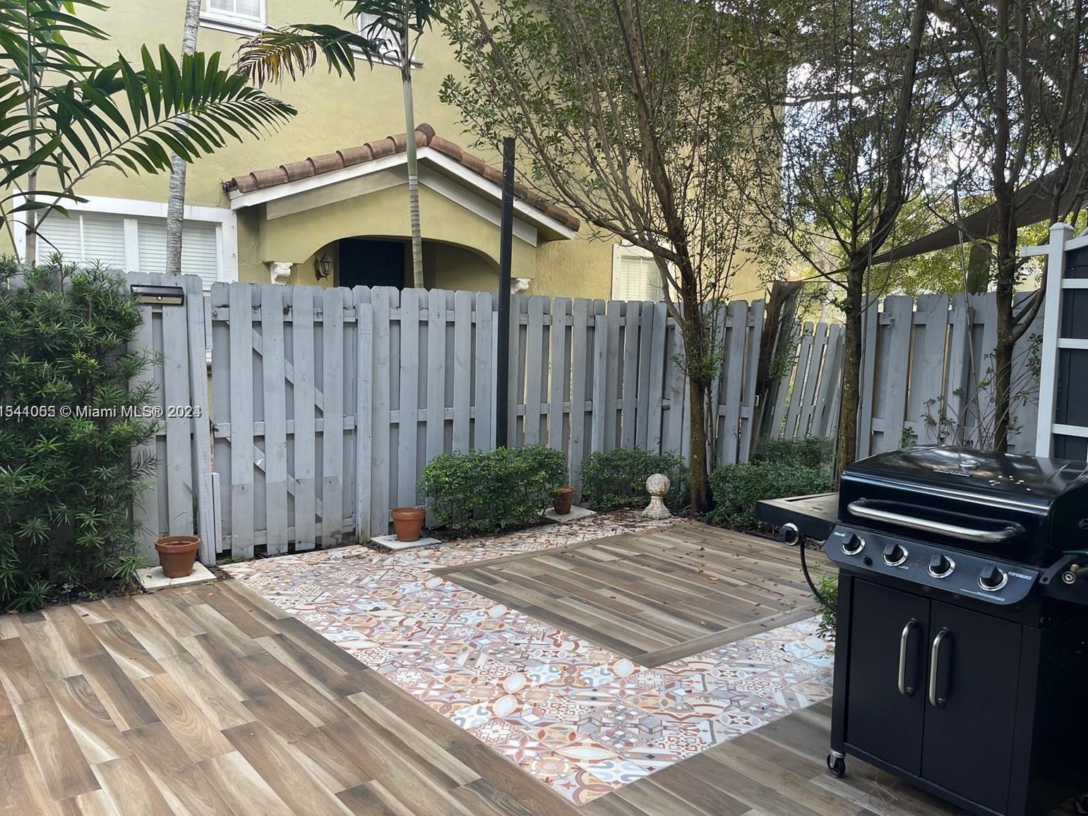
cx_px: 540
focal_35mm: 27
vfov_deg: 51.4
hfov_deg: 65.3
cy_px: 413
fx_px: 849
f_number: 1.6
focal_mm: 5.1
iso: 64
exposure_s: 1/121
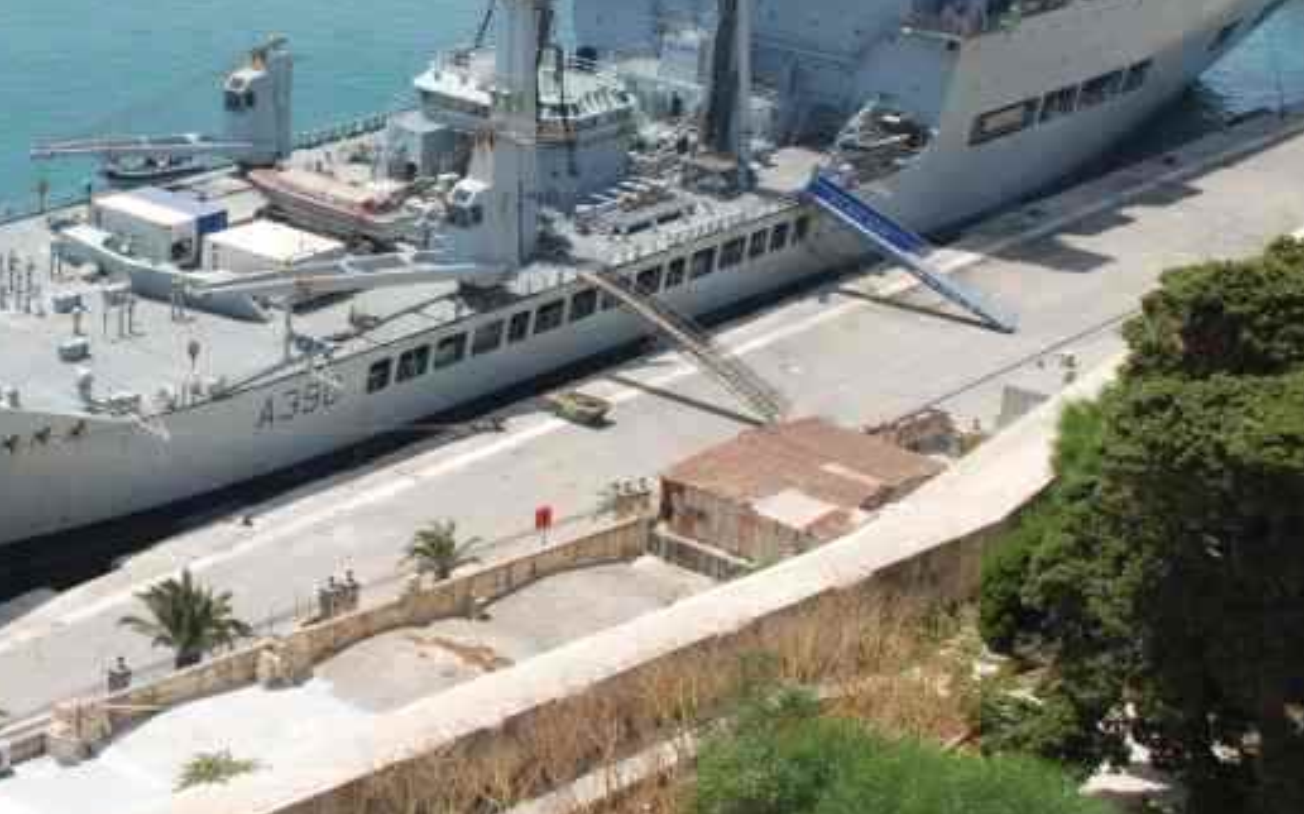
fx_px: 2806
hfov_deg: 25.5
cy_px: 249
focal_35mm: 79
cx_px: 172
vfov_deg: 16.4
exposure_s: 1/250
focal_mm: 26
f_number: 8
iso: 100
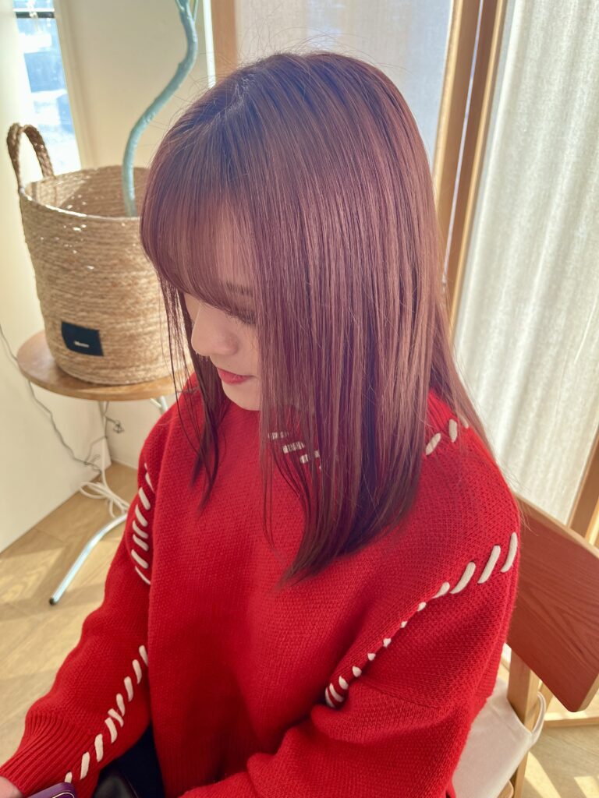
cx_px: 300
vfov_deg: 67.3
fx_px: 600
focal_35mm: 26
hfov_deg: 53.1
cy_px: 399
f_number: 1.6
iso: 64
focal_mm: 5.1
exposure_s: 1/122
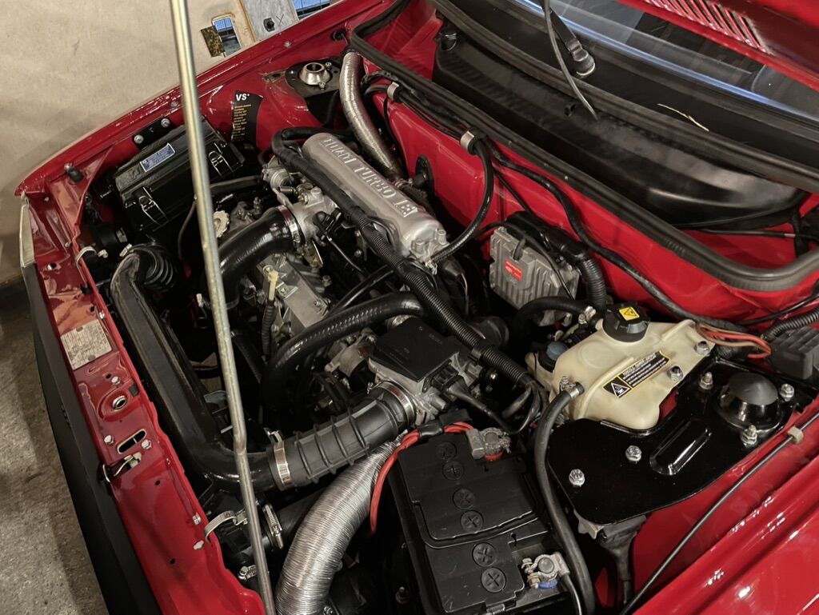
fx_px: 615
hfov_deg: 67.3
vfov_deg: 53.1
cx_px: 410
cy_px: 308
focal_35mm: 26
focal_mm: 4.2
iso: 500
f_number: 1.6
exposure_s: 1/8
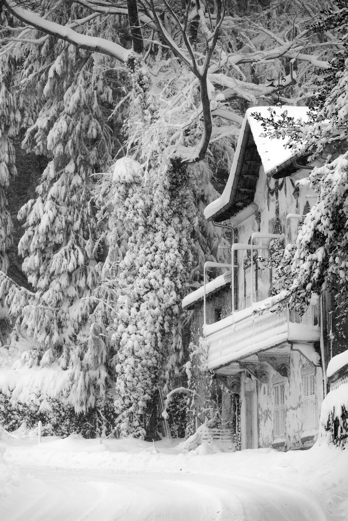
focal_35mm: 150
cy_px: 260
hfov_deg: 9.1
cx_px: 174
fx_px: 2175
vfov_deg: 13.7
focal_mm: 100
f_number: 4.5
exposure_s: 1/350
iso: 800
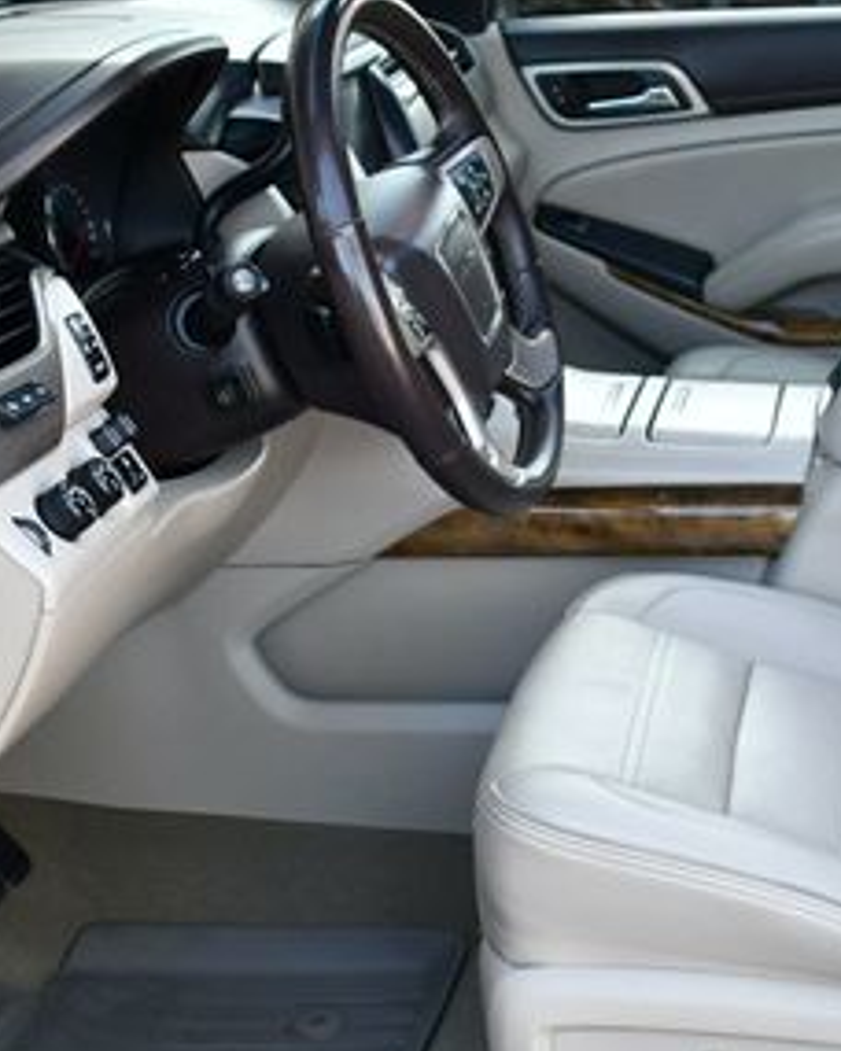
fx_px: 2365
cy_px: 590
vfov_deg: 25.0
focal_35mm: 76
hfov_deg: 19.9
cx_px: 679
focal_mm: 18
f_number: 3.5
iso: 500
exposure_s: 1/250
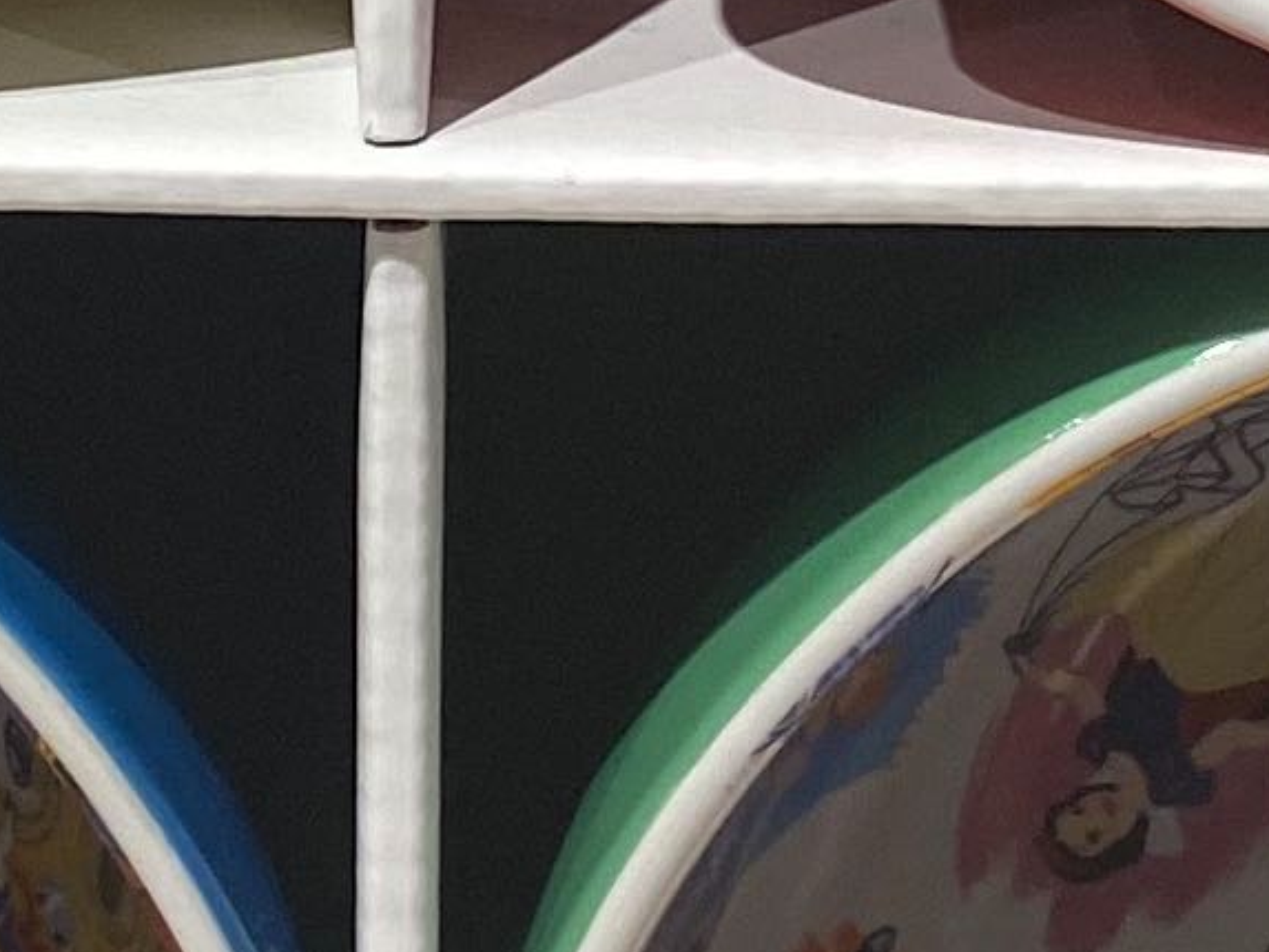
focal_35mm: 183
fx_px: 6710
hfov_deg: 10.8
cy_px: -184
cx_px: 625
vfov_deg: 8.0
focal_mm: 4.25
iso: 64
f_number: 1.8
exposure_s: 1/60
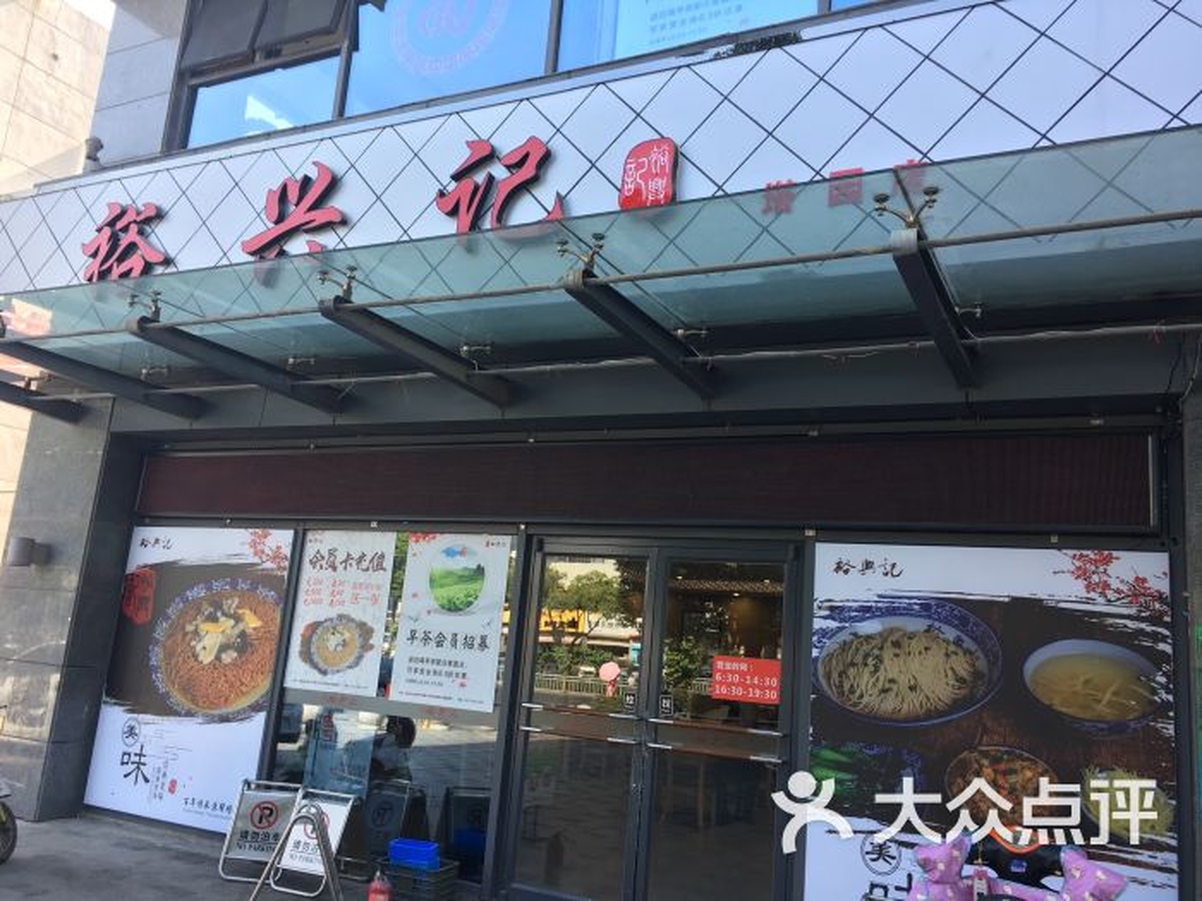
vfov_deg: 48.2
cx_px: 601
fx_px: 1007
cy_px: 450
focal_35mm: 29
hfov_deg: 61.7
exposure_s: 1/127
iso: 25
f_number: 2.2
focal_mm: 4.15
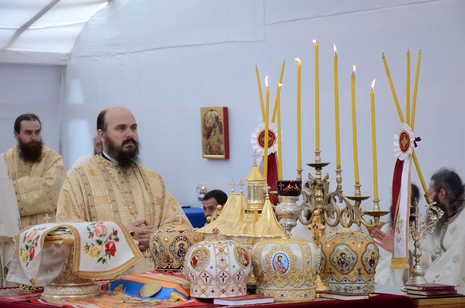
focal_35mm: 108
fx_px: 1392
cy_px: 156
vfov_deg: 12.6
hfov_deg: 19.0
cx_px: 230
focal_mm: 70
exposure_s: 1/100
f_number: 5.6
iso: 800
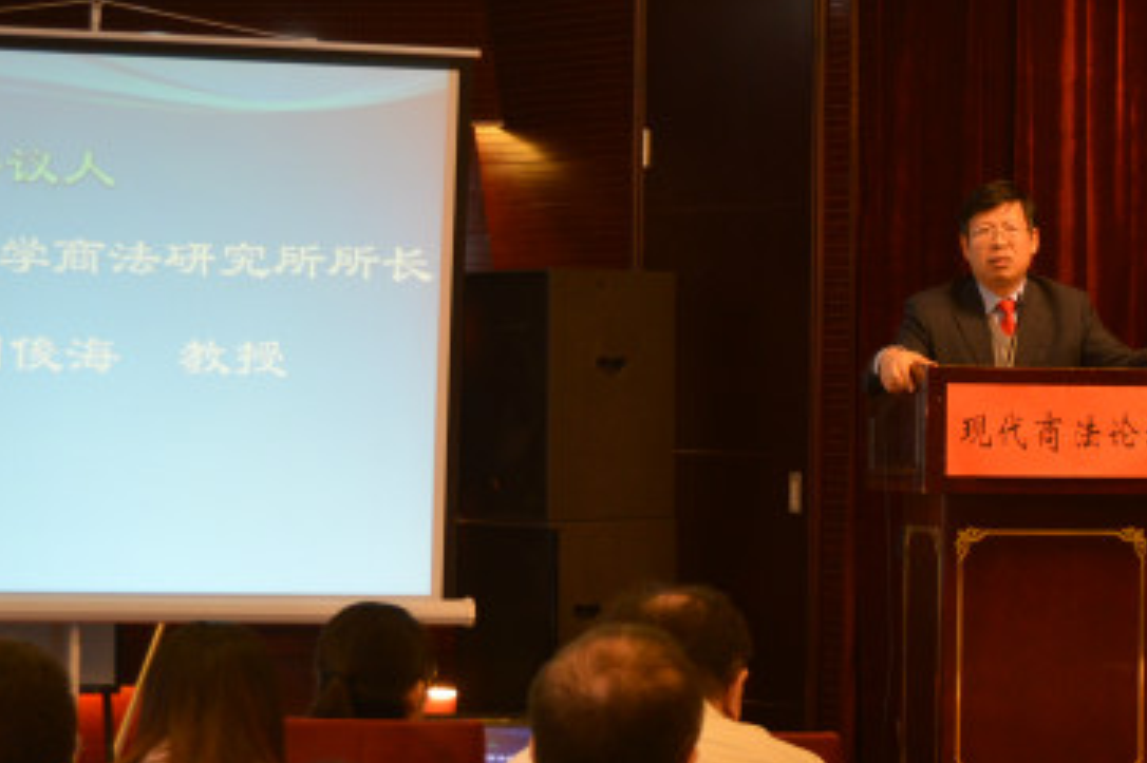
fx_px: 4012
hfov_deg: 16.2
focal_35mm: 126
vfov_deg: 10.8
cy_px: 122
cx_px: 900
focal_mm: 38
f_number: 4.8
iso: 400
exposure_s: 1/15
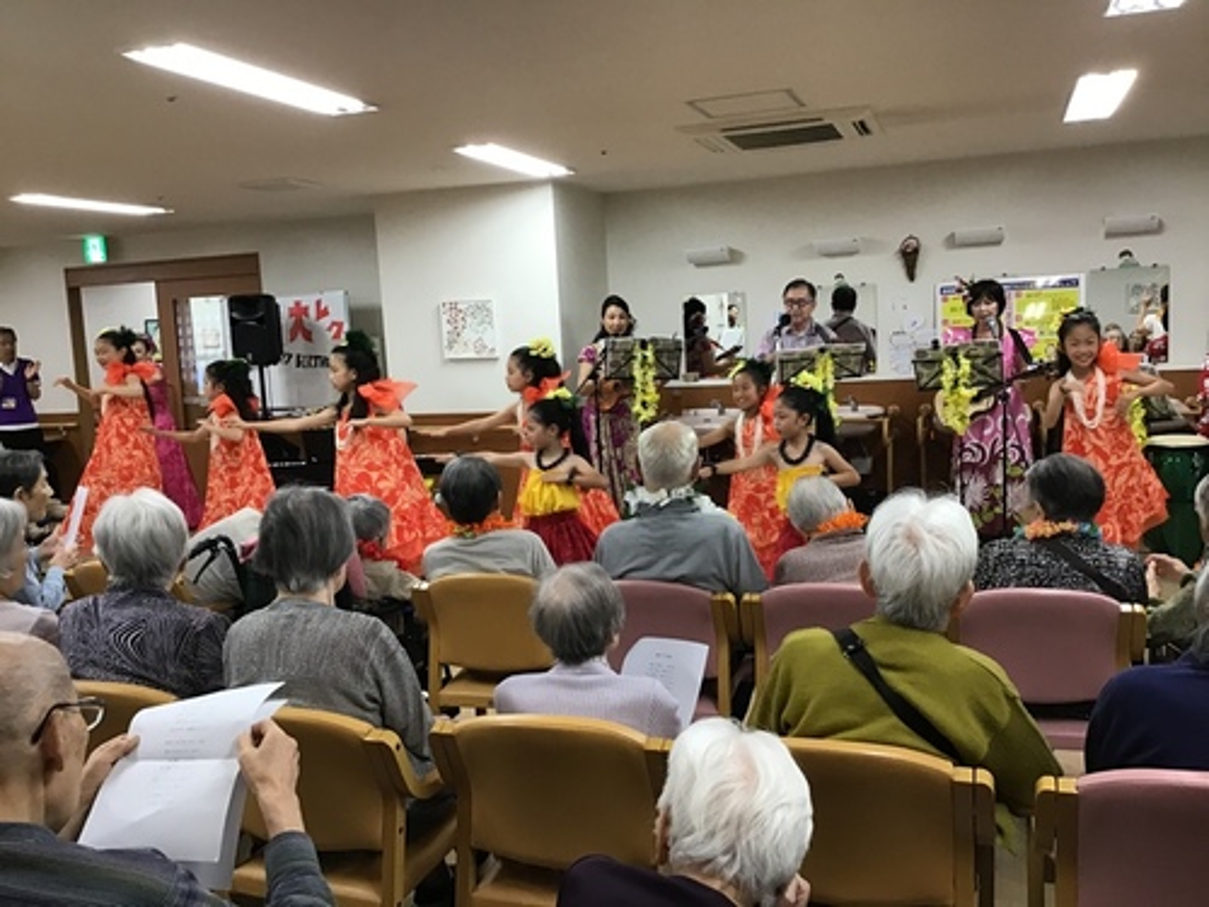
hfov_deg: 58.4
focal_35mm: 31
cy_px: 454
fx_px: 1083
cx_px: 604
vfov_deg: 45.4
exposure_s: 1/30
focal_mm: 3.3
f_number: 2.4
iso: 80
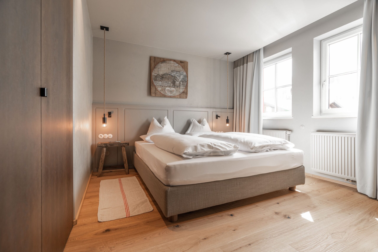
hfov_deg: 96.7
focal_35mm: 16
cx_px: 189
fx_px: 168
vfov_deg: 73.7
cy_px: 126
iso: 200
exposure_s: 1/13
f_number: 5.6
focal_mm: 16
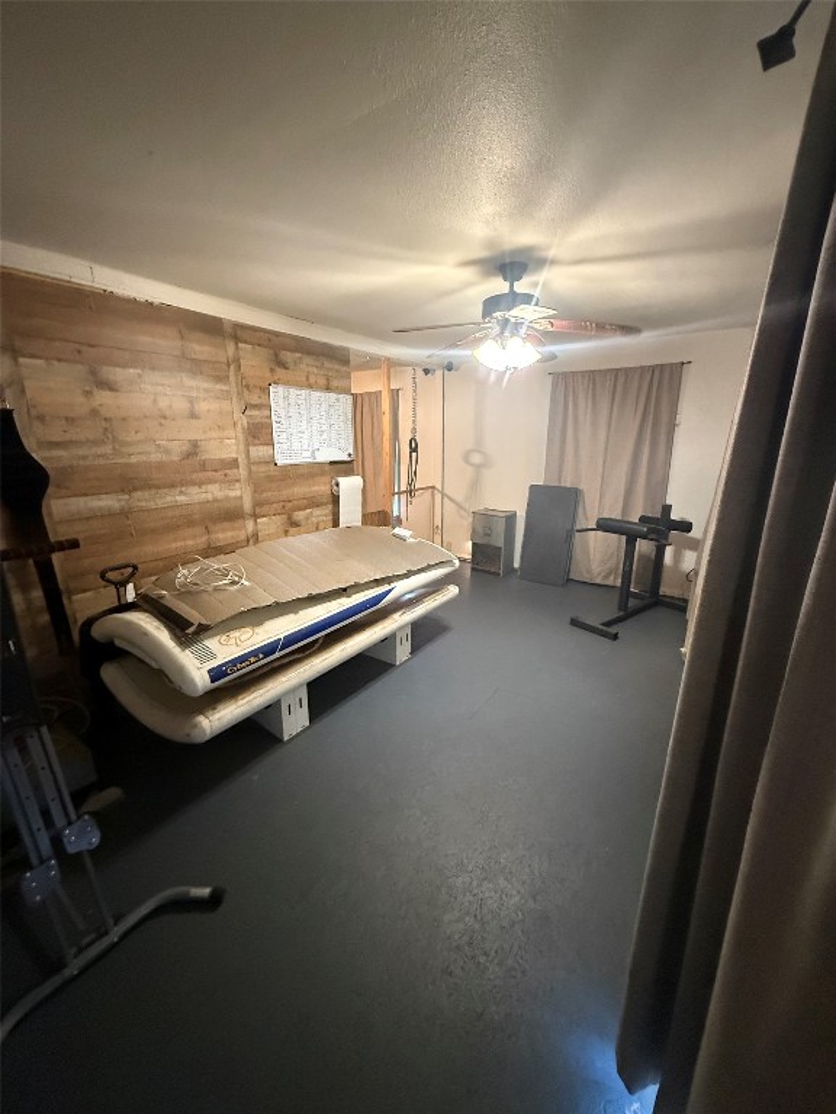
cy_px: 557
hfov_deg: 85.7
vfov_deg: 102.1
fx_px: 451
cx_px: 418
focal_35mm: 14
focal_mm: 2.22
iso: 1000
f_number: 2.2
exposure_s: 1/60
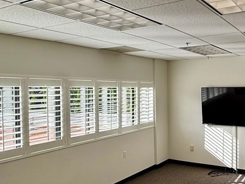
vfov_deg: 38.7
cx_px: 174
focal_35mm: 37
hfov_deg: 48.7
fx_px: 262
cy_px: 97
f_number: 2.2
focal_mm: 2.22
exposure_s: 1/376
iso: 50
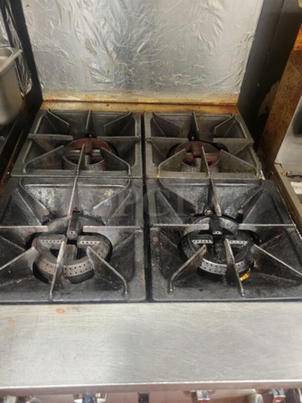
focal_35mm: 26
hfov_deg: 53.1
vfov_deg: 67.3
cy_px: 202
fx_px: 302
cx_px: 151
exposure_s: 1/30
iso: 500
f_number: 1.8
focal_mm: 5.4
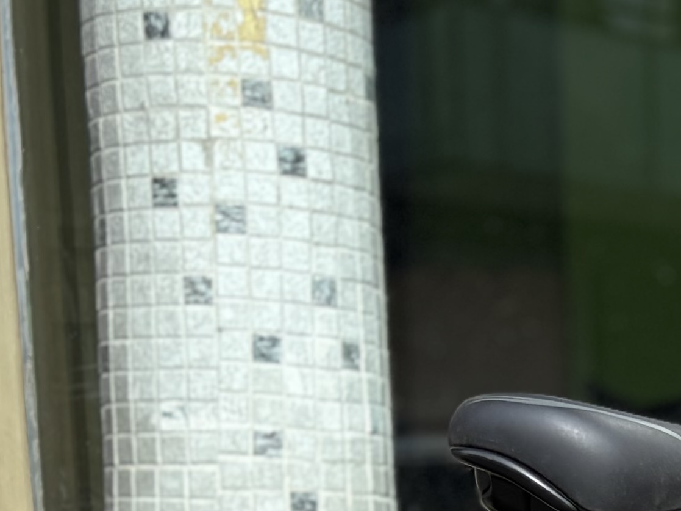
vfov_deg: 10.2
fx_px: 2616
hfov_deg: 13.4
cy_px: 1043
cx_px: 1220
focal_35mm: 133
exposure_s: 1/1263
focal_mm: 5.96
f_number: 1.6
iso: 50
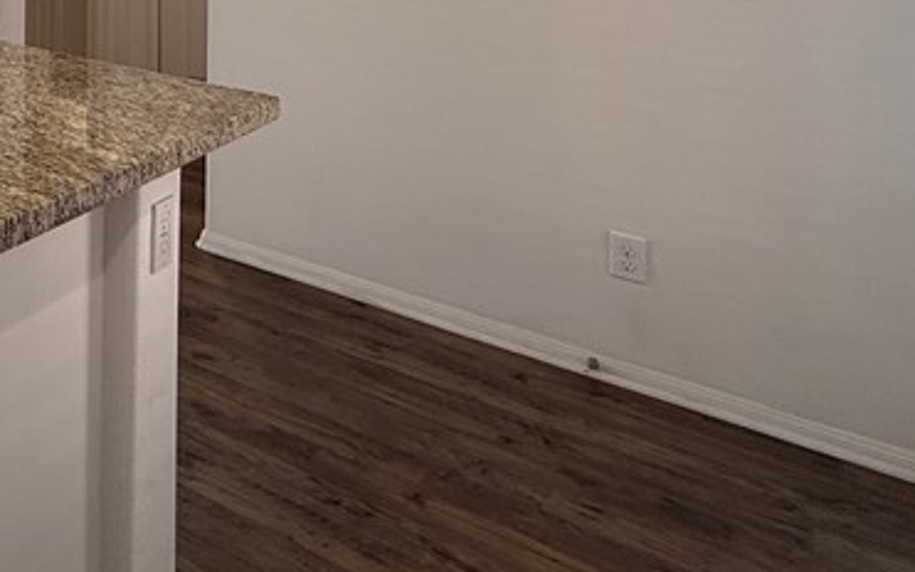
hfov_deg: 36.3
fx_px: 1023
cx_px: -202
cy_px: -192
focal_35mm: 41
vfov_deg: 26.1
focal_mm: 2.22
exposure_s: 1/120
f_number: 2.2
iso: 80
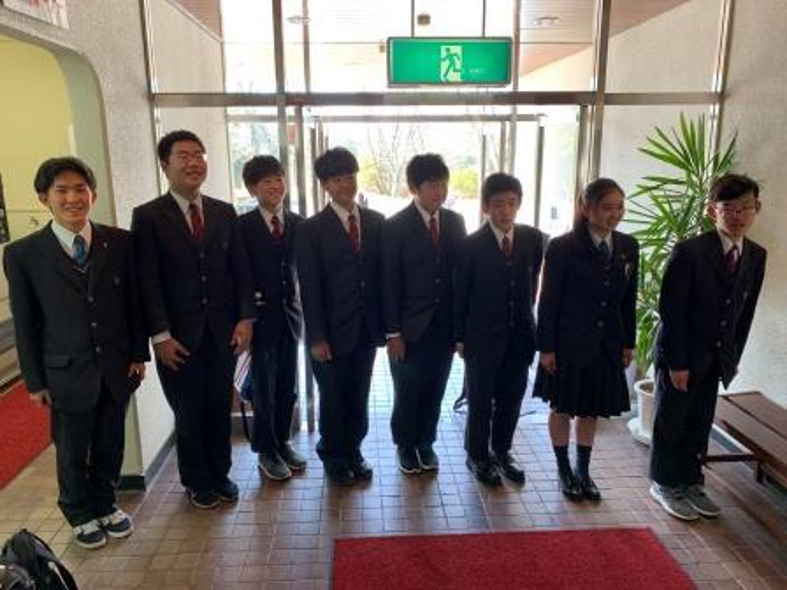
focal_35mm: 26
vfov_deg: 53.1
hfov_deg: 67.3
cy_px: 295
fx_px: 591
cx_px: 394
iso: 80
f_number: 1.8
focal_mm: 4.2
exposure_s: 1/50
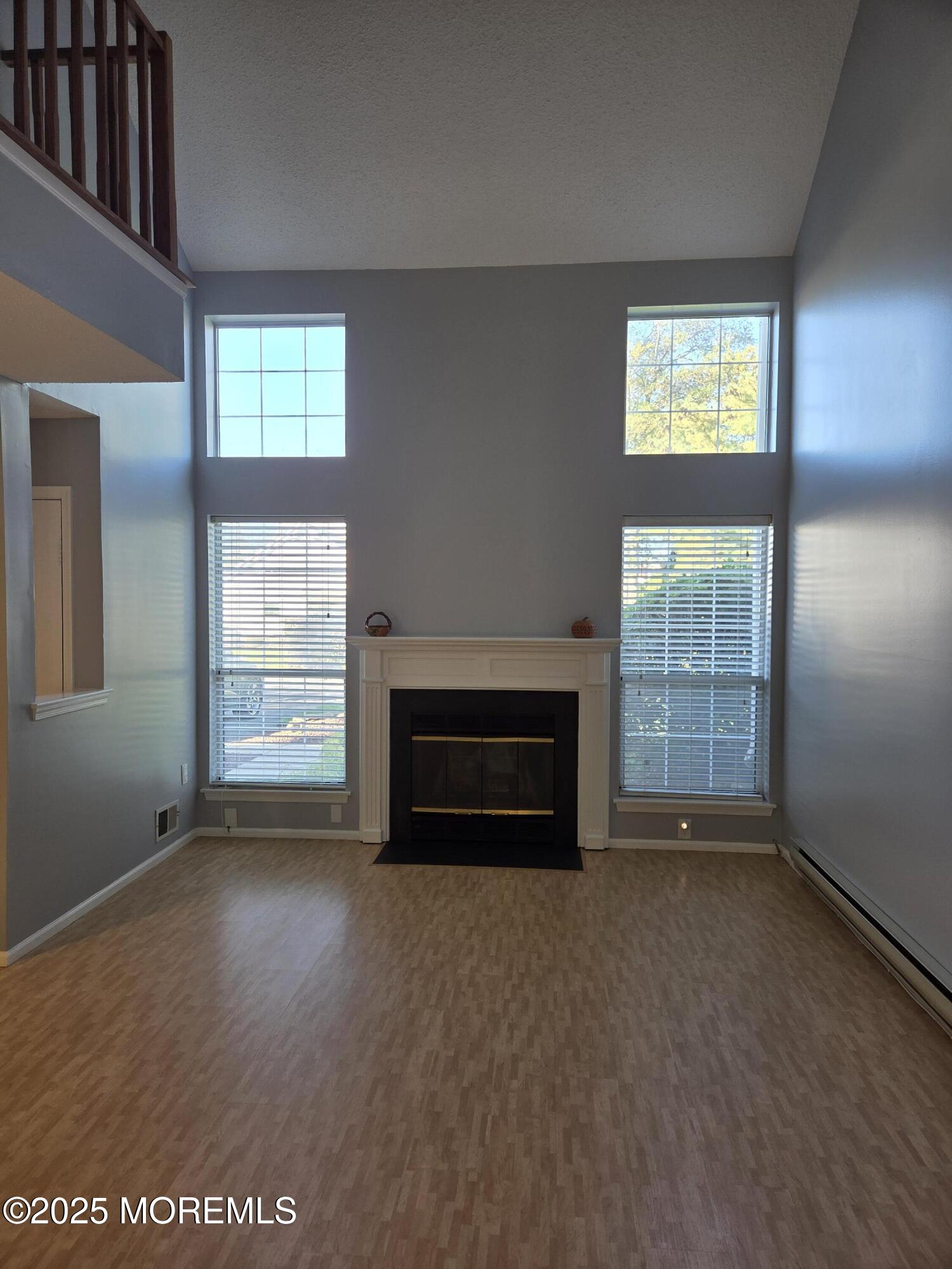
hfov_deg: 58.9
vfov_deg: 73.9
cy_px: 634
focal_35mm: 23
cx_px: 476
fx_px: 843
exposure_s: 1/120
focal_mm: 5.4
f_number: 1.8
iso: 80
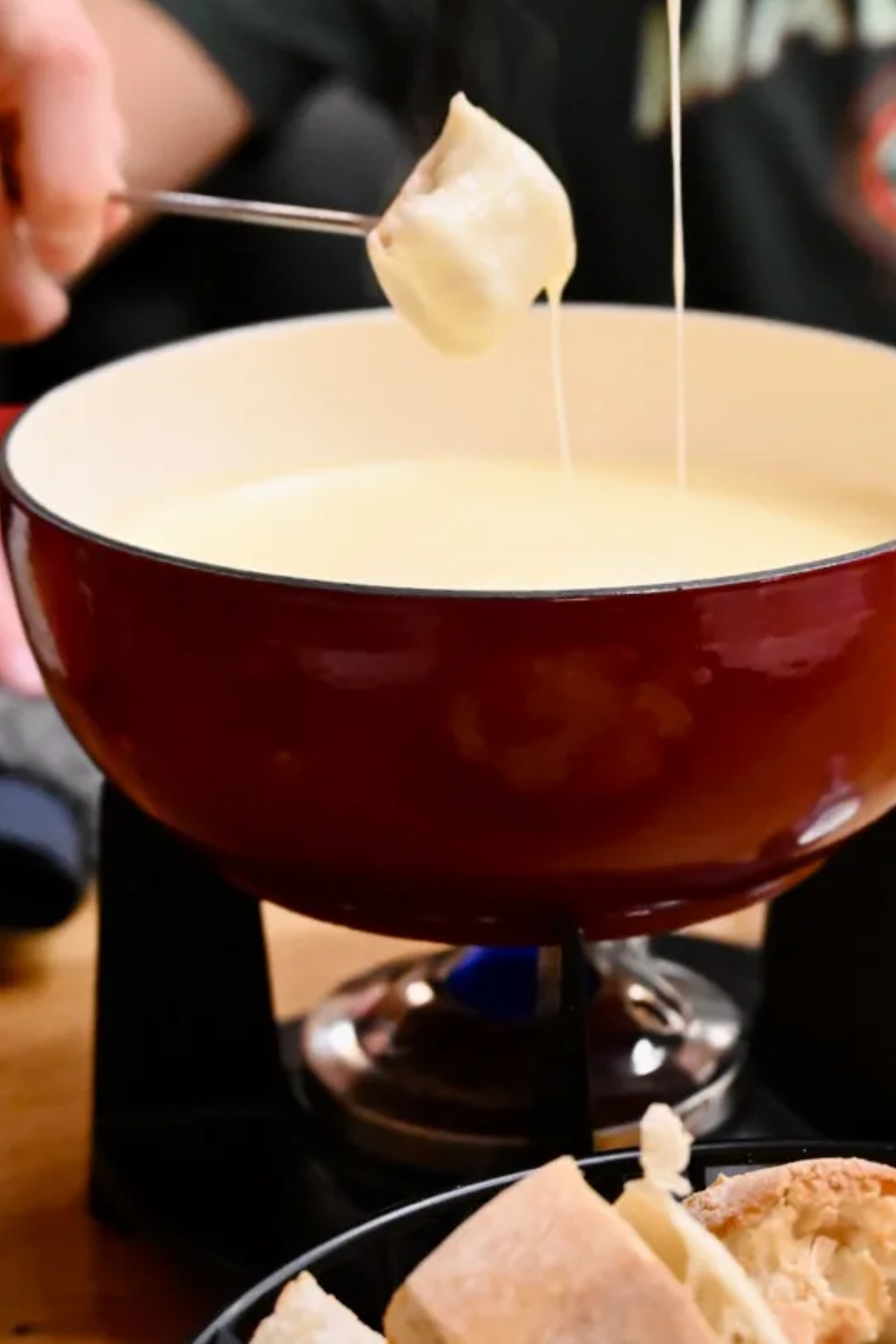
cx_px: 508
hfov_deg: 16.5
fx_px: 3097
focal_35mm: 83
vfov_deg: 24.4
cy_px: 502
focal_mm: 61
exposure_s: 1/200
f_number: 6
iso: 12800
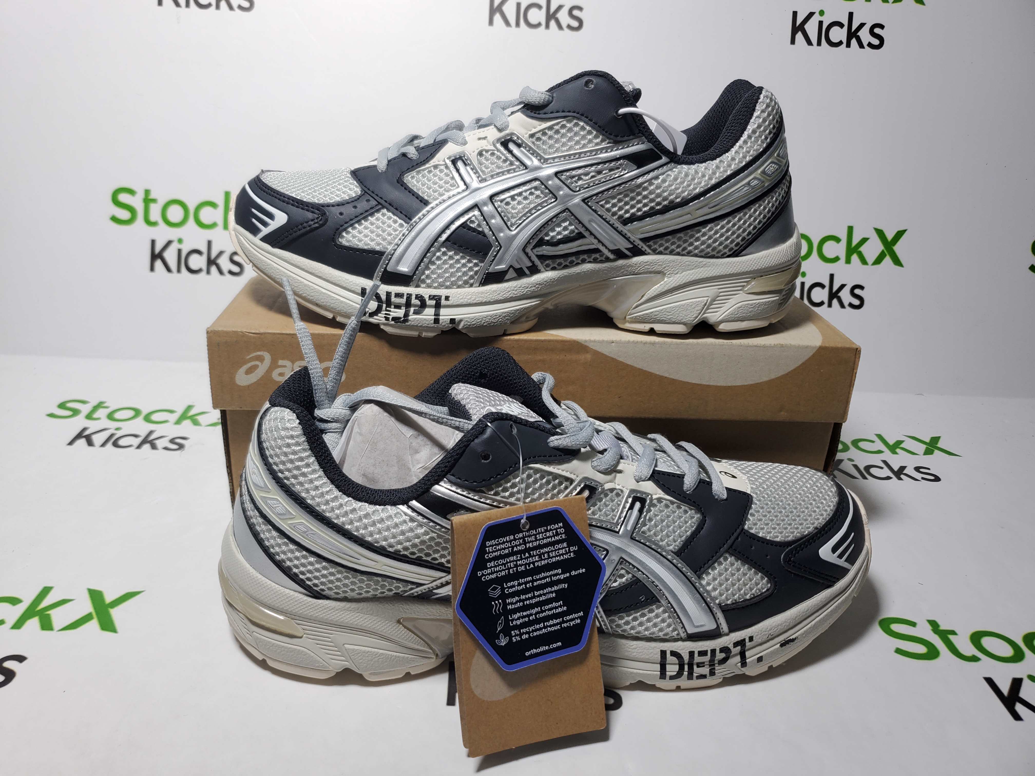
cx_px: 518
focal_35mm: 26
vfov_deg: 53.1
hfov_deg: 67.3
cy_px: 388
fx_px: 777
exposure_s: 1/459
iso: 50
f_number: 1.5
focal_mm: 4.3
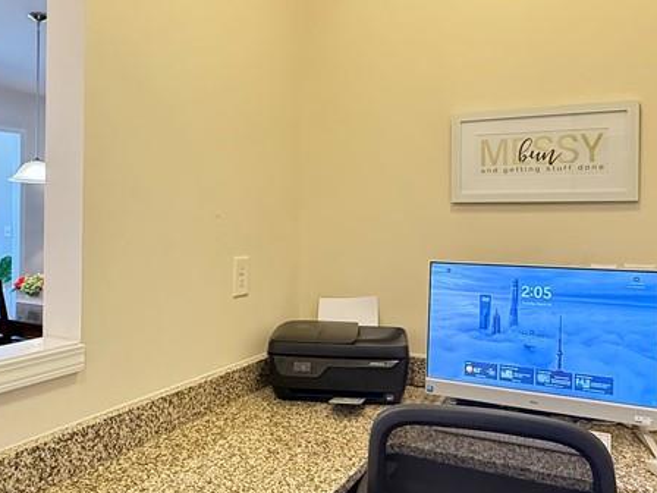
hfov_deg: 56.8
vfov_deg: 44.1
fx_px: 607
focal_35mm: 32
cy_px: 222
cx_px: 309
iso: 640
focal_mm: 2.22
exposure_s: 1/60
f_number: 2.2
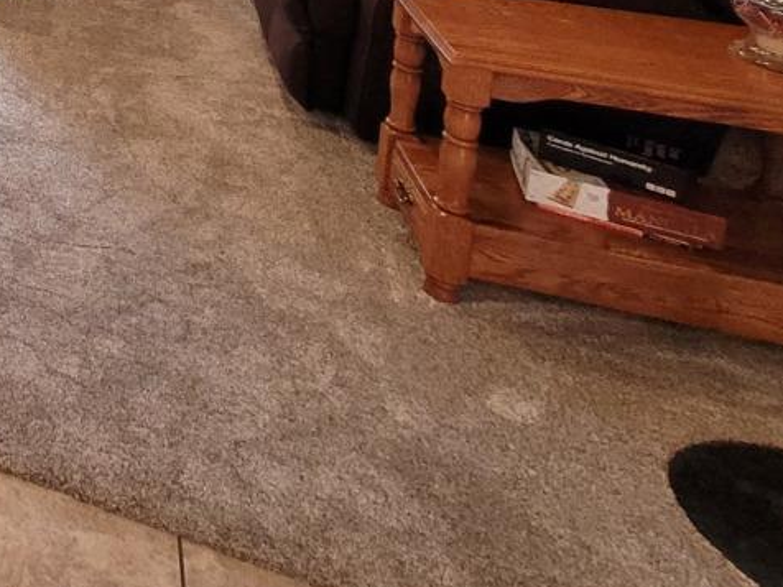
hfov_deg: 31.1
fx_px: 927
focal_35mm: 41
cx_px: -314
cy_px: -252
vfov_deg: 26.9
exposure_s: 1/60
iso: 320
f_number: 2.2
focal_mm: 1.74
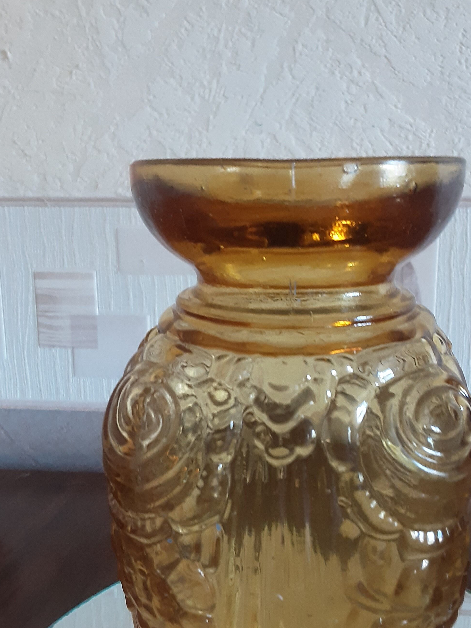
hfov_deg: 40.6
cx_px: 265
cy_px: 321
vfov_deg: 52.6
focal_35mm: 35
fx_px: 635
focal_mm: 2.9
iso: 200
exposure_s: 1/25
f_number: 1.9
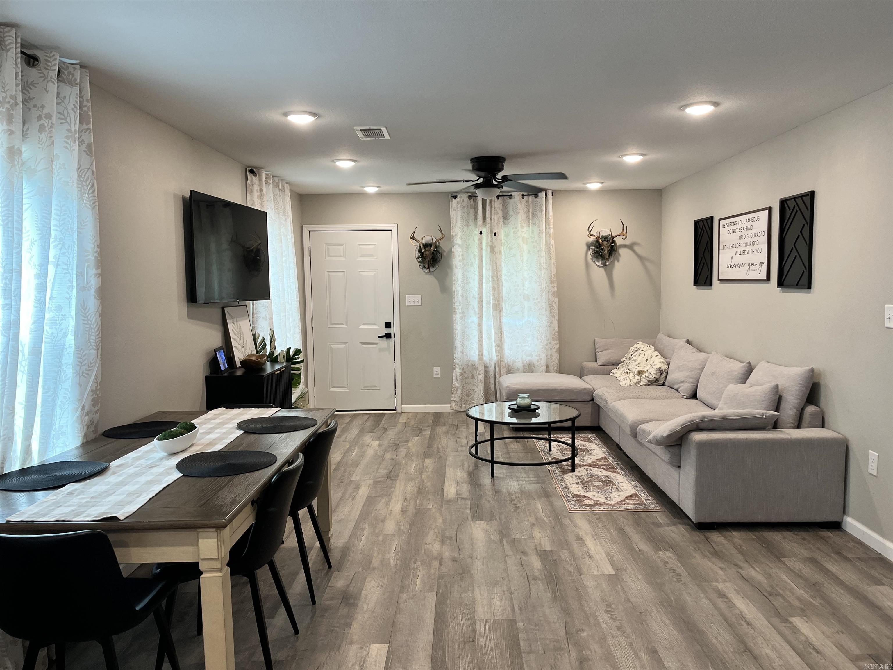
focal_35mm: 26
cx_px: 446
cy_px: 335
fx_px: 671
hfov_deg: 67.3
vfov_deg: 53.1
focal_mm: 5.1
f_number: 1.6
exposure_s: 1/120
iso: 125
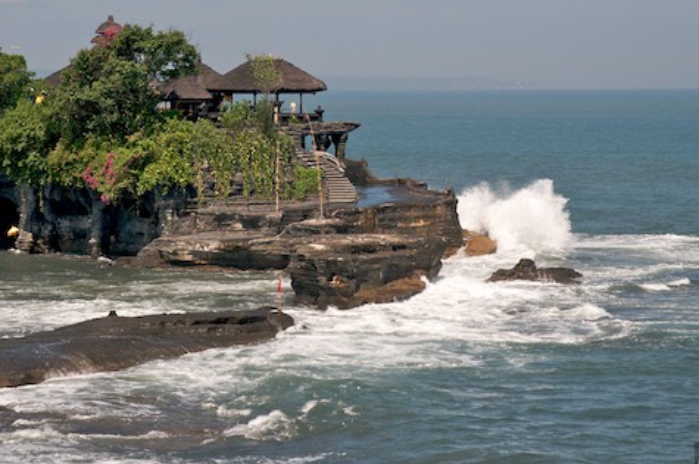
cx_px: 293
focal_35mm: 125
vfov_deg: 10.9
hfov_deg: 16.4
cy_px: 191
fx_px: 2423
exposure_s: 1/500
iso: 320
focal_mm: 66
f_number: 11
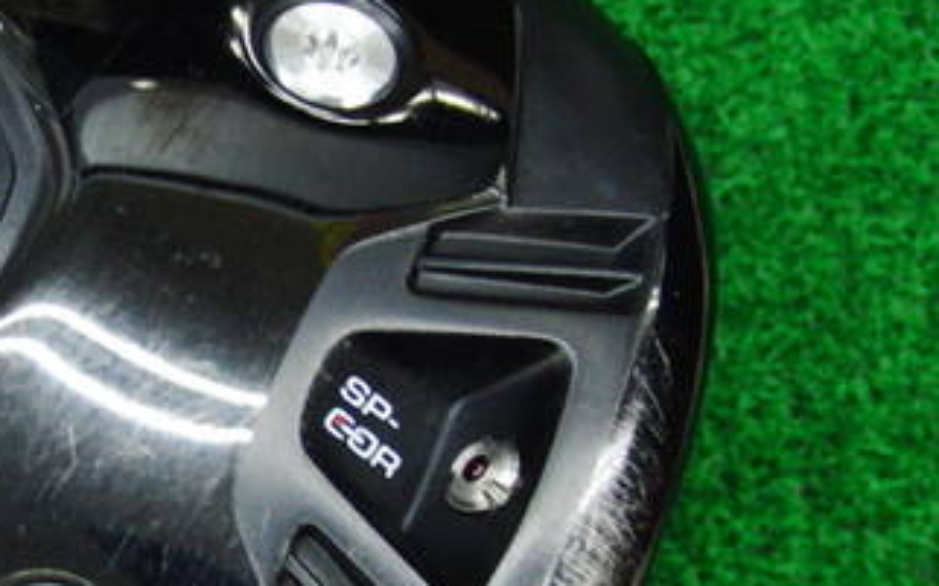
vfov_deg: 16.7
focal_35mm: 78
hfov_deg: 25.8
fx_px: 1995
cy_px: 408
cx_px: 122
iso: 400
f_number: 3.6
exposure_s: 1/40
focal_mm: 6.42
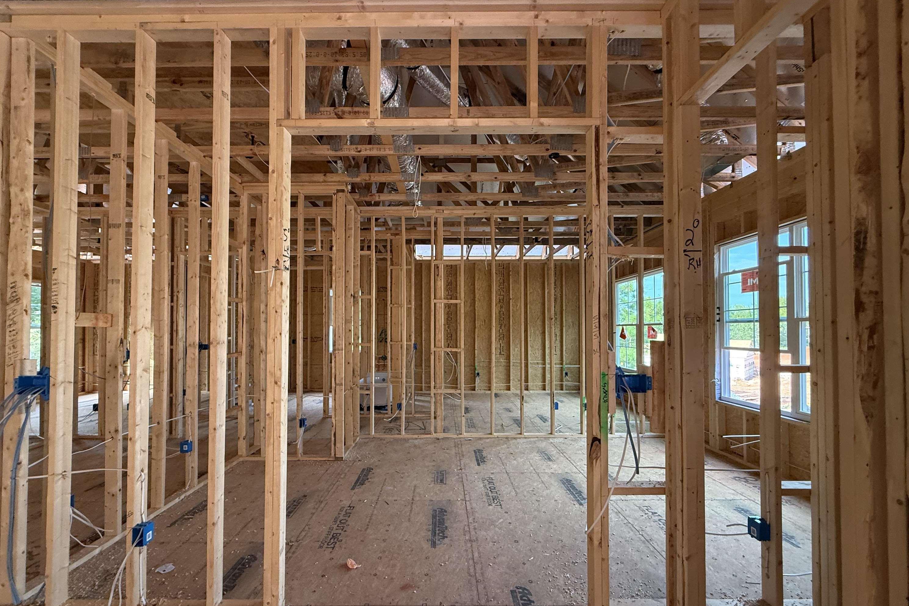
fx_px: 379
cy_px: 325
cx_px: 444
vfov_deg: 77.2
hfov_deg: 100.4
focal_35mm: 15
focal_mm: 2.22
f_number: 2.2
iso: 250
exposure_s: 1/99
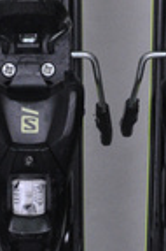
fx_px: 2614
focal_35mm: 377
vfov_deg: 5.4
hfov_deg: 3.6
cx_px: 118
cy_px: -111
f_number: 8
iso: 3200
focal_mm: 80
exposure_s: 1/125
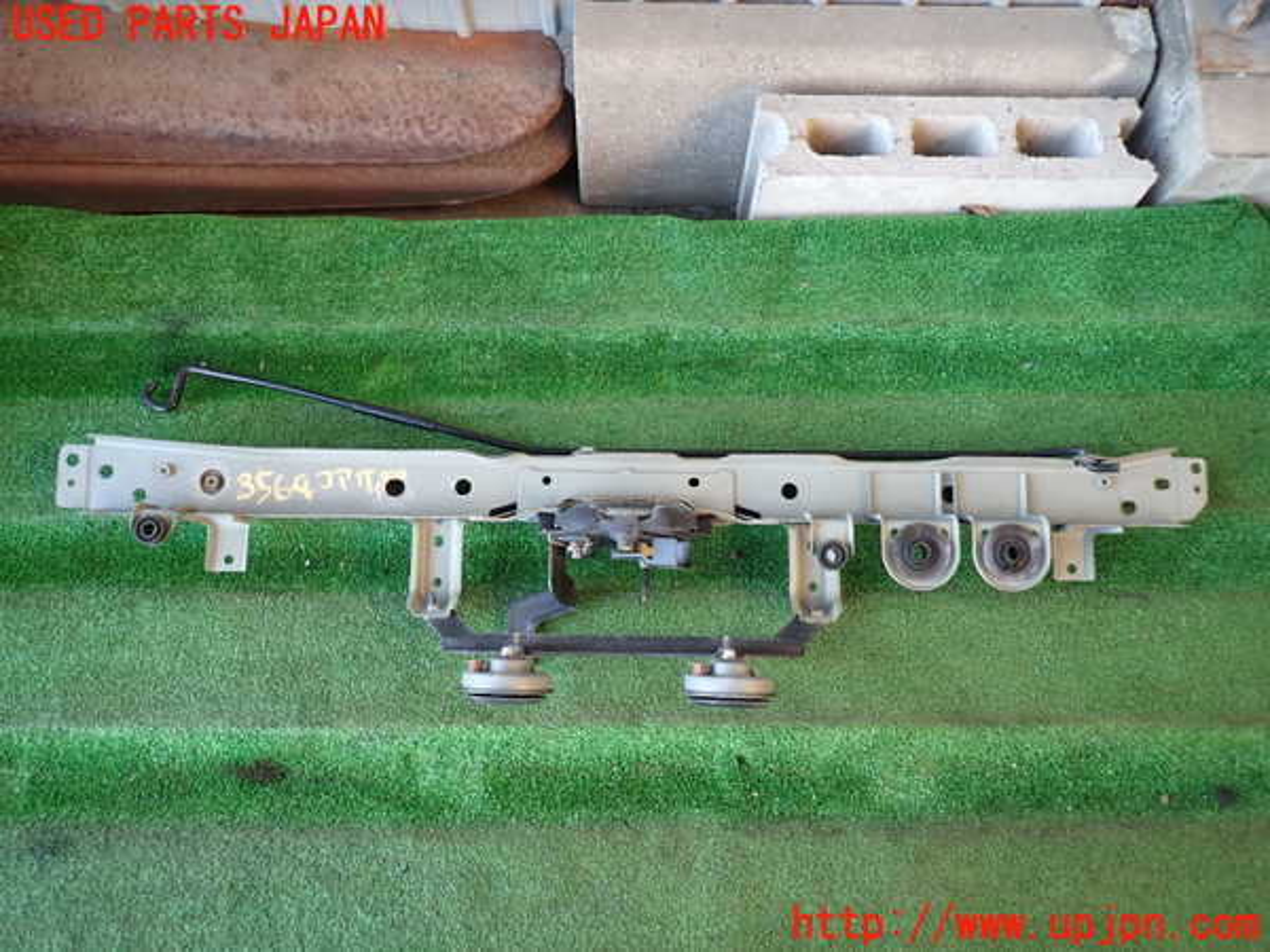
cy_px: 476
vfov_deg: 54.9
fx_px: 917
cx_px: 635
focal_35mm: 25
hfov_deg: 69.4
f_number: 2
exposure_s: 1/50
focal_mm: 4.5
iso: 200
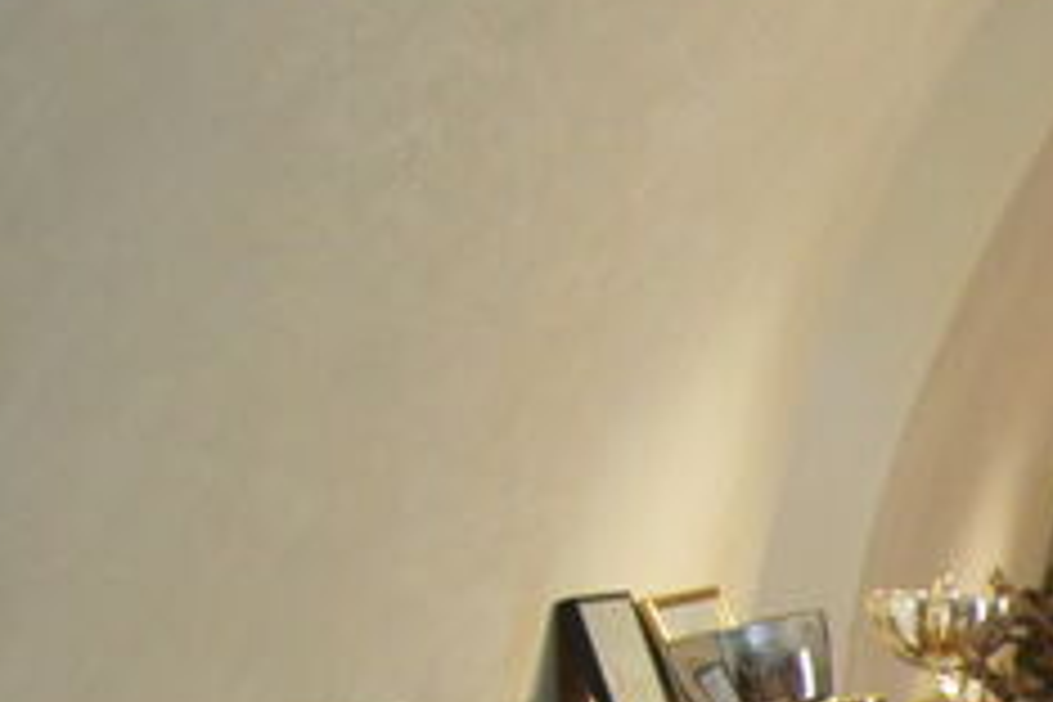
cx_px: 2754
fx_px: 4563
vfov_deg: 8.2
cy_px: 1638
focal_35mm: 156
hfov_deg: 10.7
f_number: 3.5
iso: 500
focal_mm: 18
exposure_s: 1/30
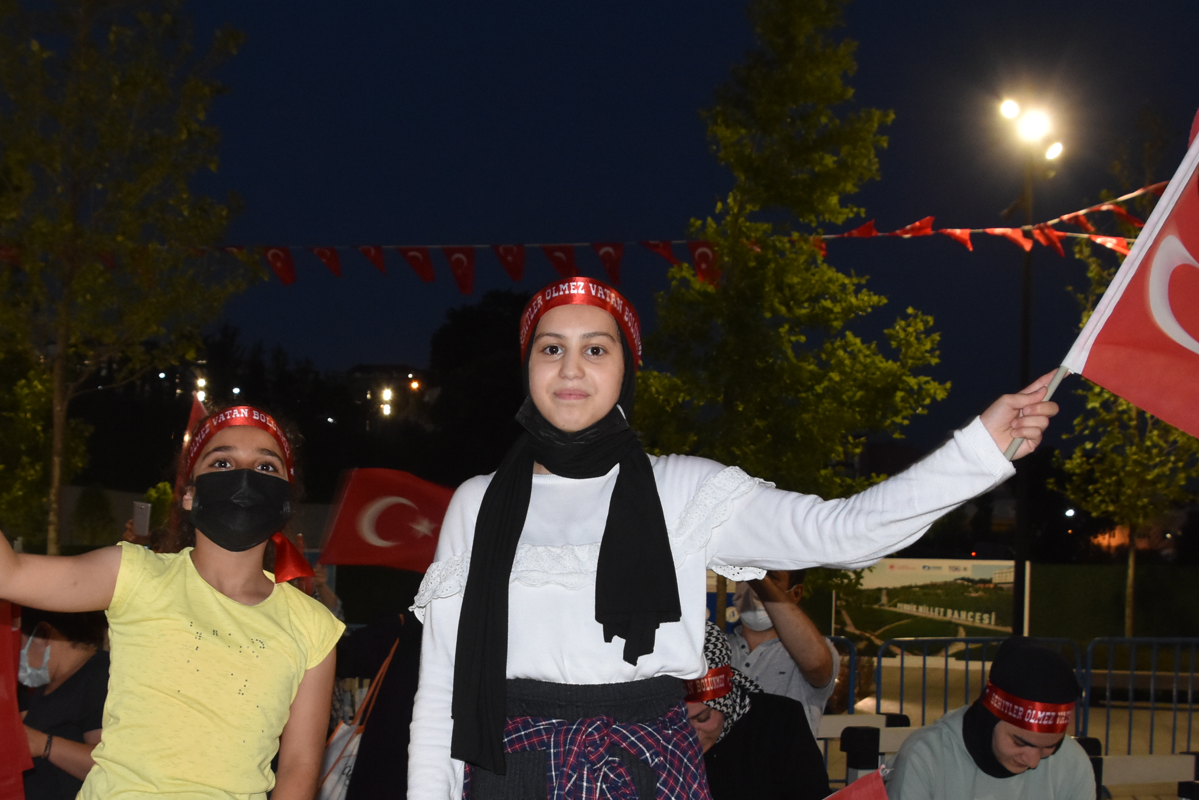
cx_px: 460
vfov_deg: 26.3
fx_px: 1692
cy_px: 572
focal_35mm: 51
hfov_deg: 38.8
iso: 1250
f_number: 5.6
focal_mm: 21
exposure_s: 1/60
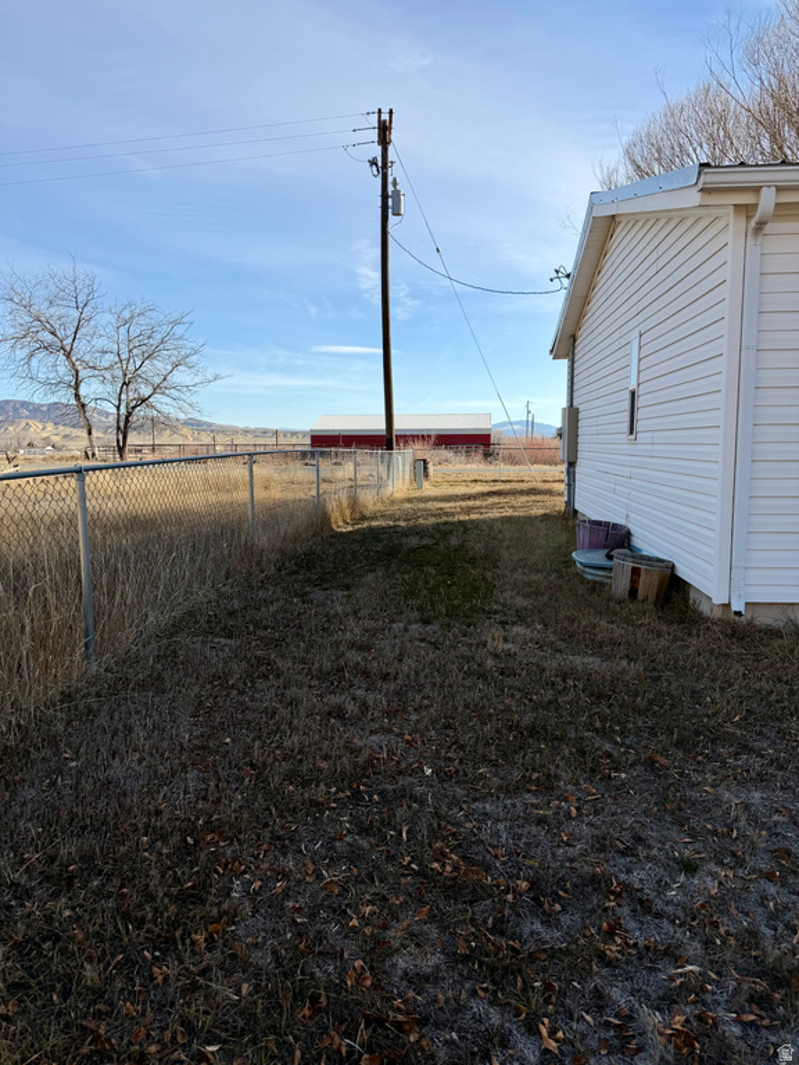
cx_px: 400
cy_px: 532
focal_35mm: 24
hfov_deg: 56.8
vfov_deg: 71.6
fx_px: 739
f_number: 1.78
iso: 80
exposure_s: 1/3953
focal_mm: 6.76
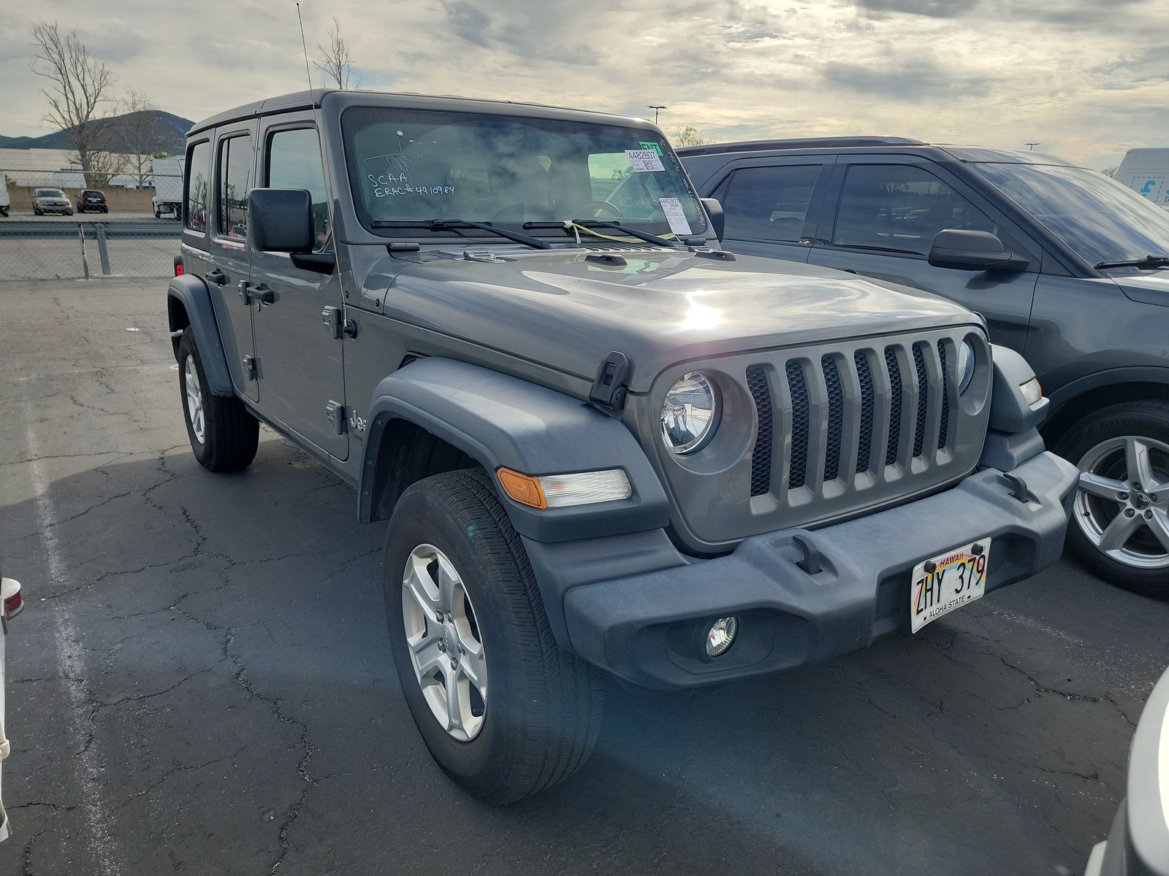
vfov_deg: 56.8
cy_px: 438
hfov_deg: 71.6
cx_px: 584
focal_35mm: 24
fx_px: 810
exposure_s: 1/501
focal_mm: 6.7
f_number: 1.8
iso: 50
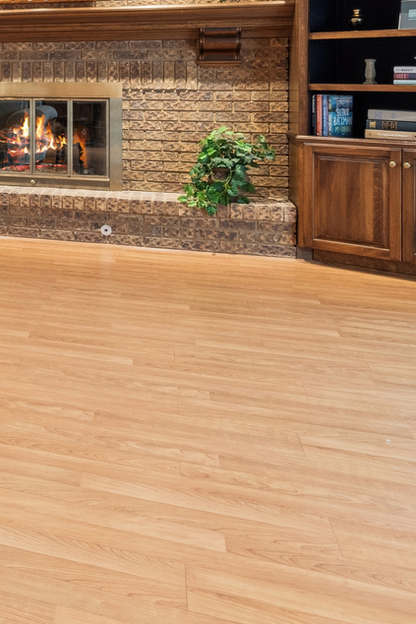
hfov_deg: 21.2
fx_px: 797
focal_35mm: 46
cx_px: -303
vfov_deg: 40.4
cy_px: 97
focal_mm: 12
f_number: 8
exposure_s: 1/10
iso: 320
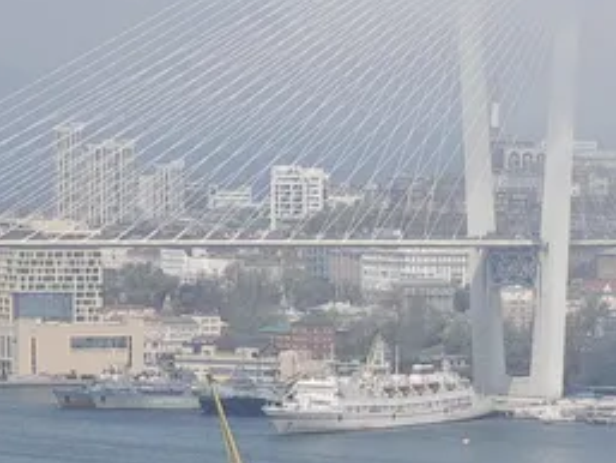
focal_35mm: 336
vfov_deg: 4.4
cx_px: 1103
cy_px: 633
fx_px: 5982
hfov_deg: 5.8
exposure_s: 1/586
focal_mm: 9
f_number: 2
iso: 50
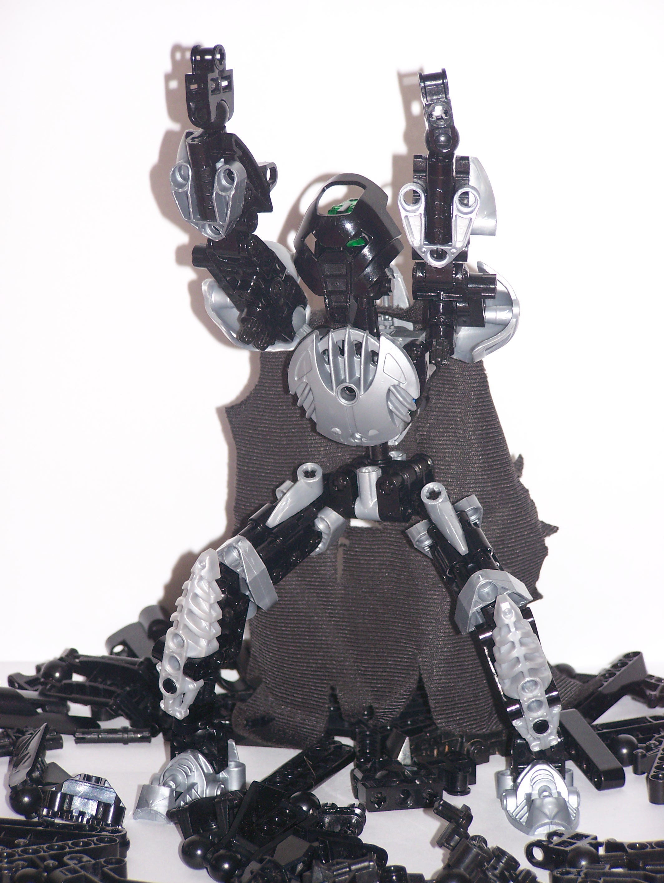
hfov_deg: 8.8
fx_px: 4317
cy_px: 442
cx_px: 332
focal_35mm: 169
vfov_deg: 11.7
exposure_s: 1/125
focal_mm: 28
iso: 80
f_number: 3.2
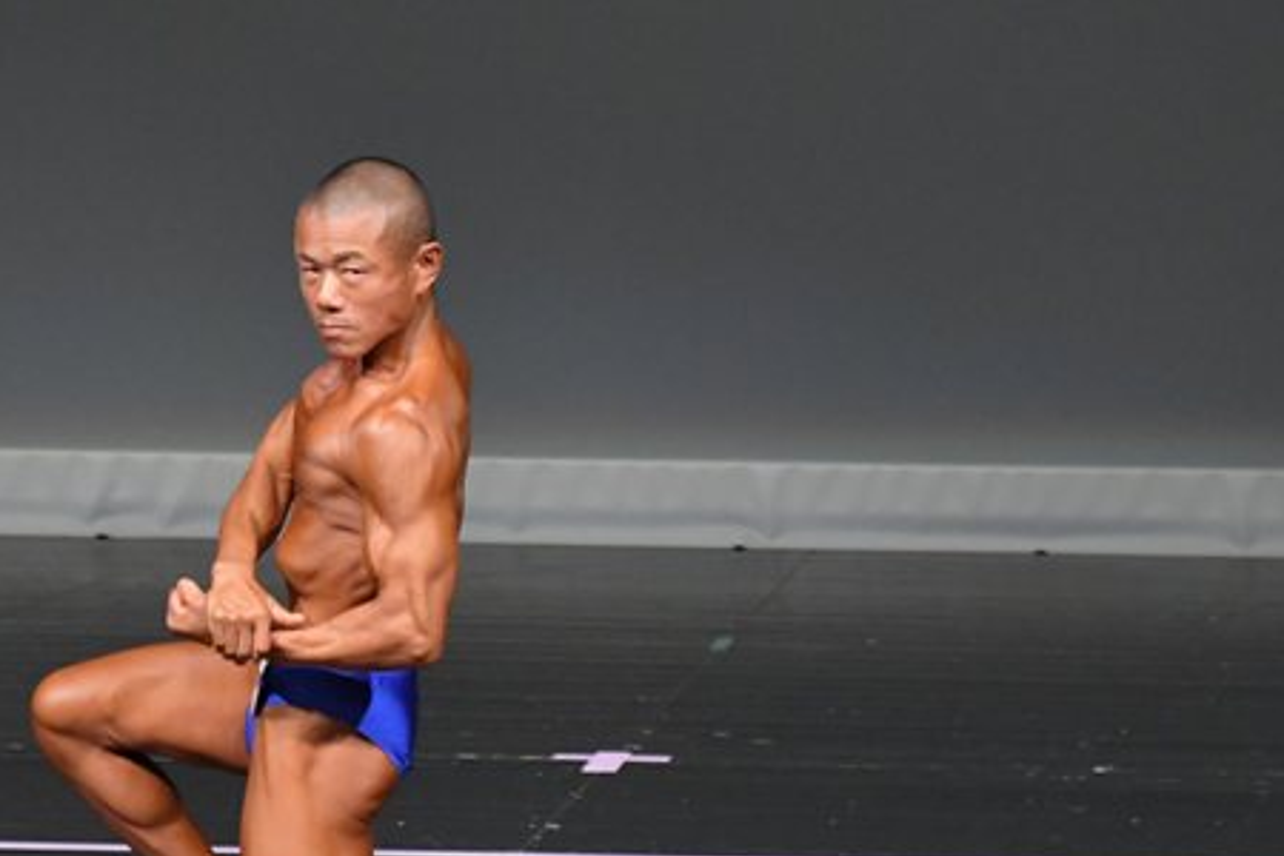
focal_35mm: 646
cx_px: 392
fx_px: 23039
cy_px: 668
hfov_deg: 3.2
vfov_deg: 2.1
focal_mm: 250
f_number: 5.6
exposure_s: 1/400
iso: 4000
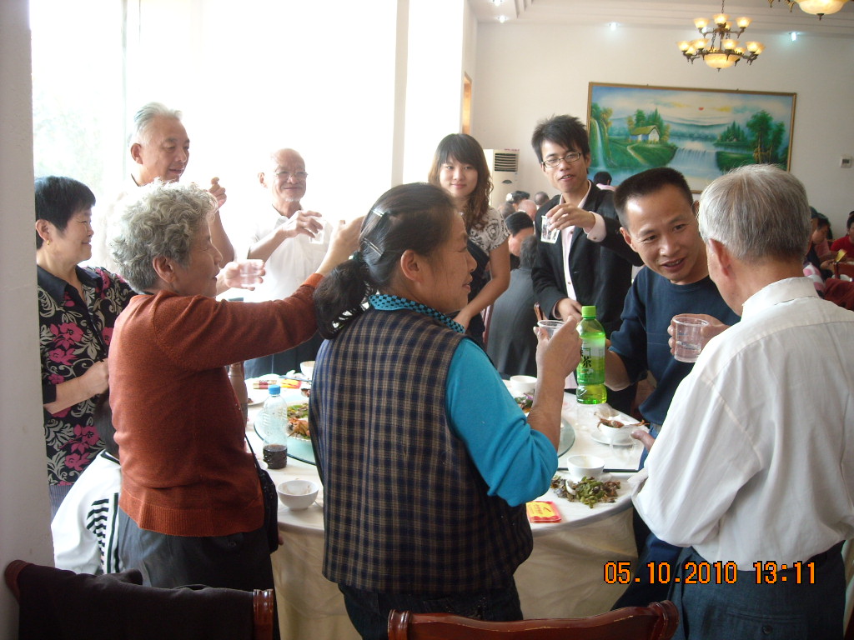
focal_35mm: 35
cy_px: 320
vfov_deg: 40.7
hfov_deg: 52.6
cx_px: 427
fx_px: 863
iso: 118
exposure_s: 1/60
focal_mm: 5.7
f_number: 2.8
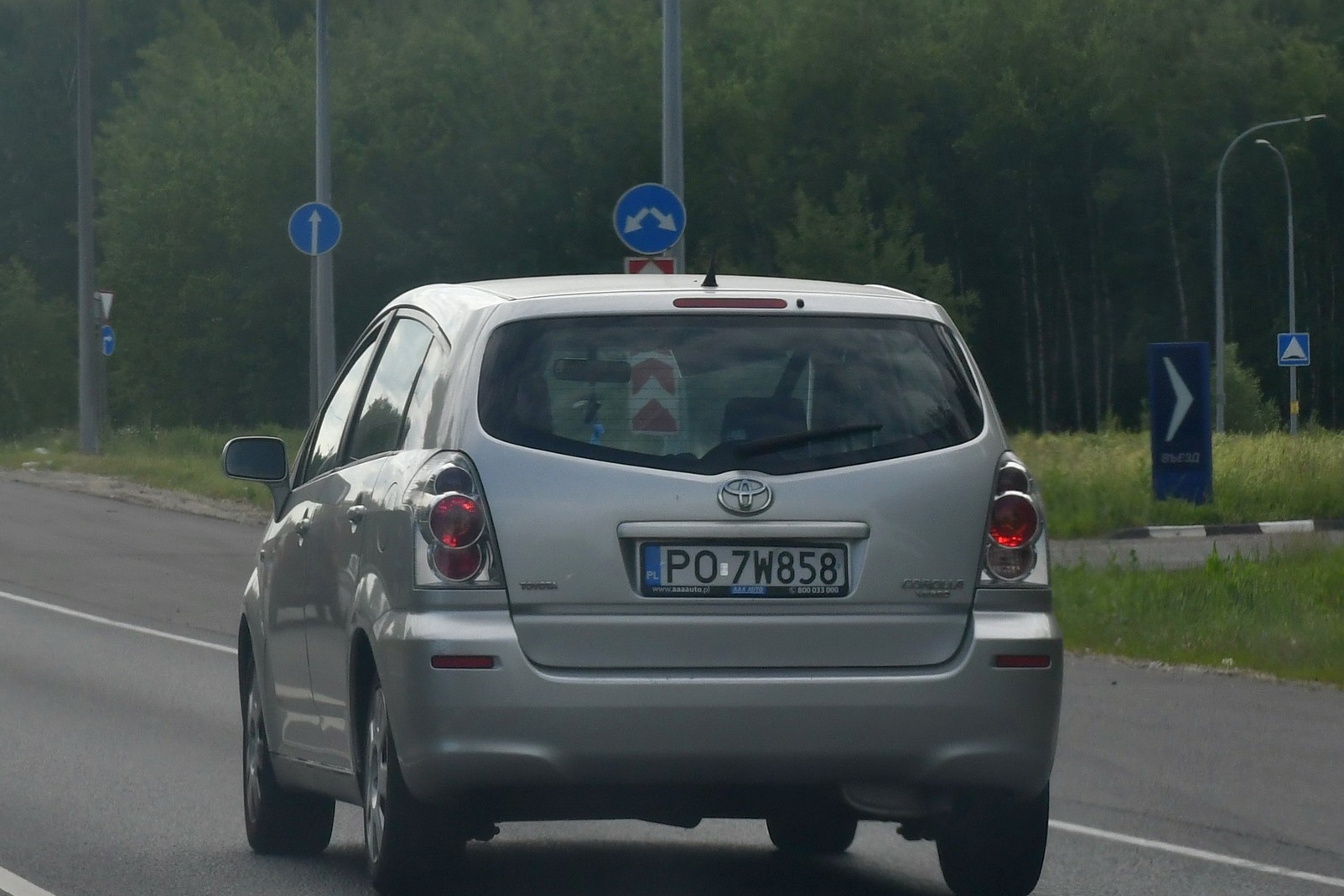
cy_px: 448
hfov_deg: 15.6
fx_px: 4889
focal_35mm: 131
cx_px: 739
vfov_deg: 10.5
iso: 400
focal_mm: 70
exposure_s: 1/640
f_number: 13
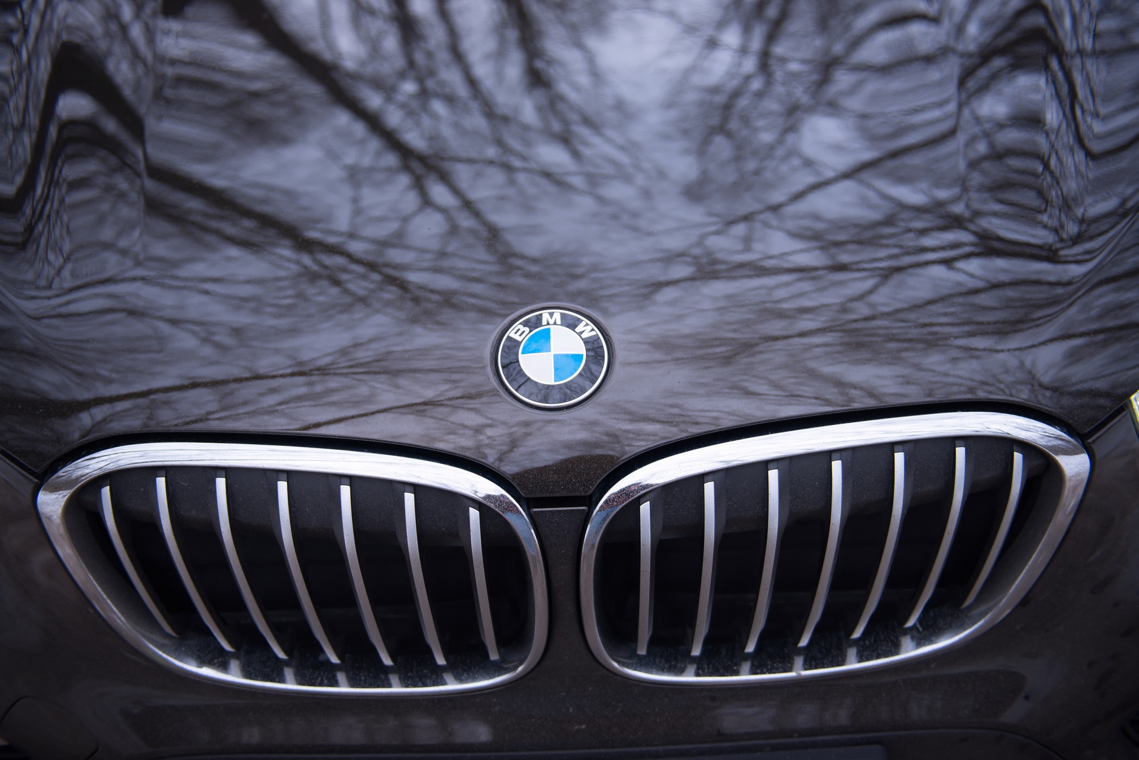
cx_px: 570
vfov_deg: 41.1
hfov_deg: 58.7
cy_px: 380
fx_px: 1013
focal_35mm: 32
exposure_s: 1/80
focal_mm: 32
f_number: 2.8
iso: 100
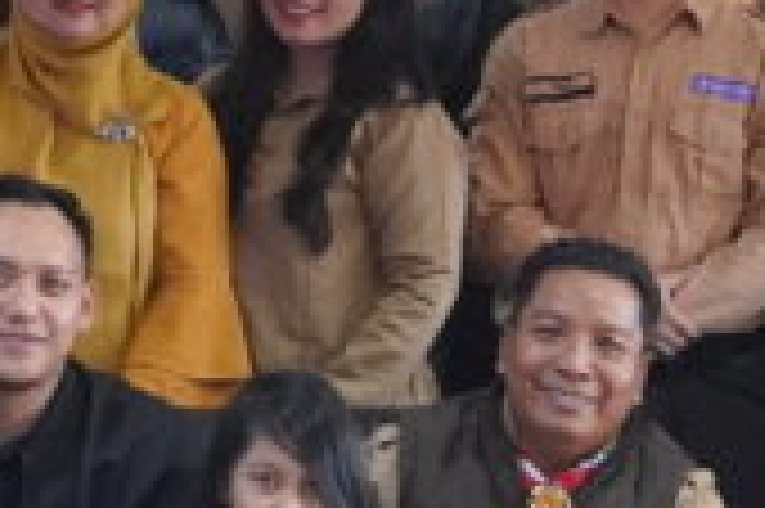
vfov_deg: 7.2
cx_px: 490
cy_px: 38
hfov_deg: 10.8
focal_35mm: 190
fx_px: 4034
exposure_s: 1/160
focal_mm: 21
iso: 2000
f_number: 4
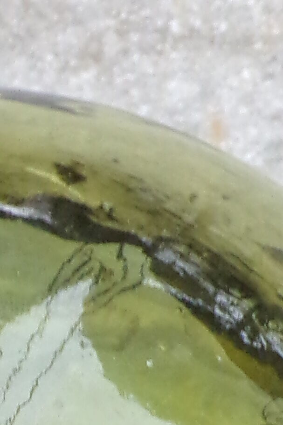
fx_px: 3041
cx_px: -45
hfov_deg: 5.3
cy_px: 493
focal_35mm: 258
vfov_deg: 7.9
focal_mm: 8.7
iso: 214
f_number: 3.5
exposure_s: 1/17
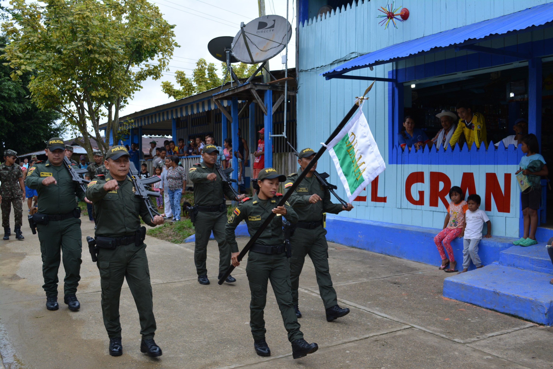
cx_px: 276
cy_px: 184
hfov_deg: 49.6
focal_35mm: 39
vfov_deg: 34.2
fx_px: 599
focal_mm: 26
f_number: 6.3
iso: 200
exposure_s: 1/160
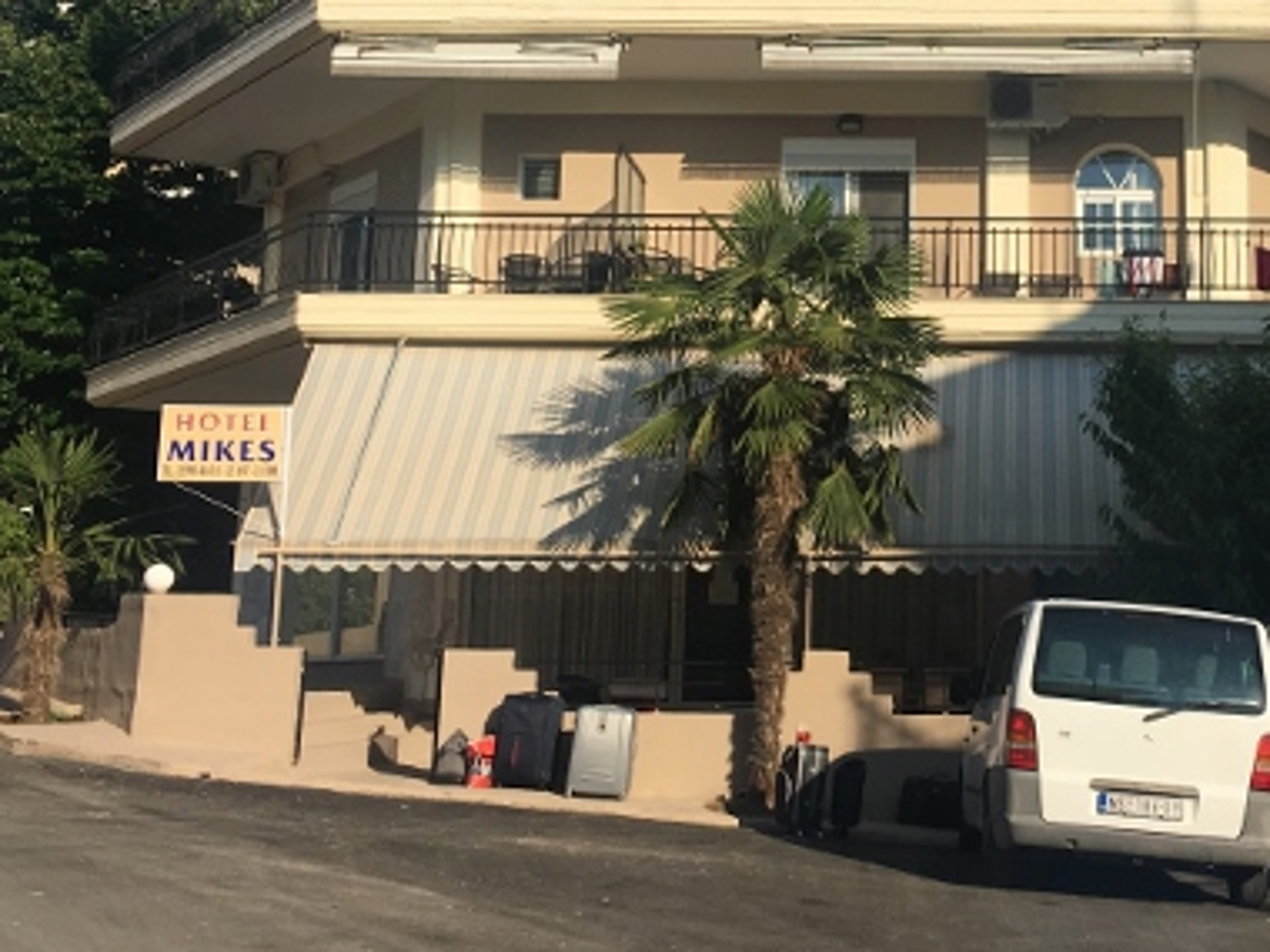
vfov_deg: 23.8
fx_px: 2238
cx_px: 956
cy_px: 227
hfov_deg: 31.1
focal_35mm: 61
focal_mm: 4.15
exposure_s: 1/2024
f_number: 2.2
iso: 25
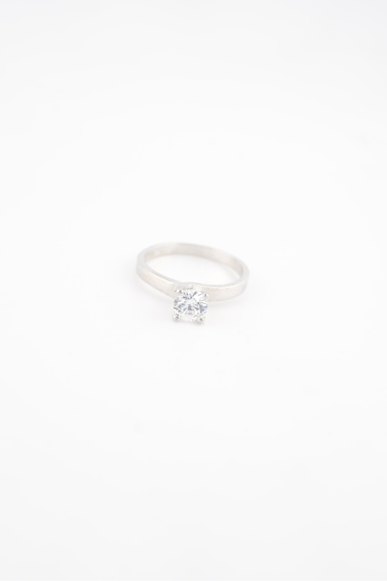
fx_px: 1210
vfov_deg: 27.0
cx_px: 194
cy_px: 290
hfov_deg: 18.2
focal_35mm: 75
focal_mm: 50
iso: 100
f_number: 7.1
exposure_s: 1/40
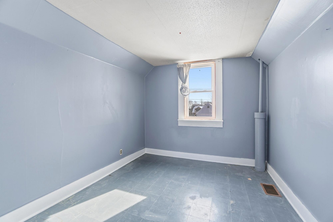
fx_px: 139
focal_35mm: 15
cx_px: 166
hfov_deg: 100.4
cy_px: 111
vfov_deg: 77.3
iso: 100
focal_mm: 10
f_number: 4
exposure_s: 1/1000
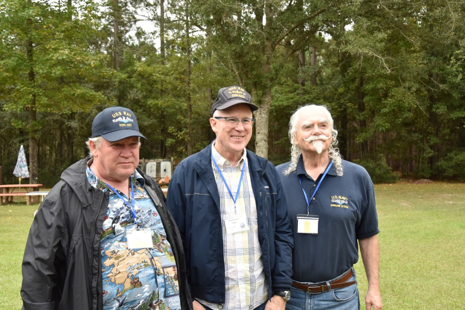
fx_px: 581
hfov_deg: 43.6
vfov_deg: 29.9
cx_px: 232
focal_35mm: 45
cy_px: 155
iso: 400
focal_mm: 30
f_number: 6.3
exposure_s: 1/160
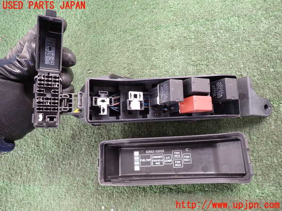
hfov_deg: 69.4
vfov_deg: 54.9
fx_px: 204
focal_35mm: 25
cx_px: 141
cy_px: 106
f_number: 2
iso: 100
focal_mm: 4.5
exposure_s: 1/80
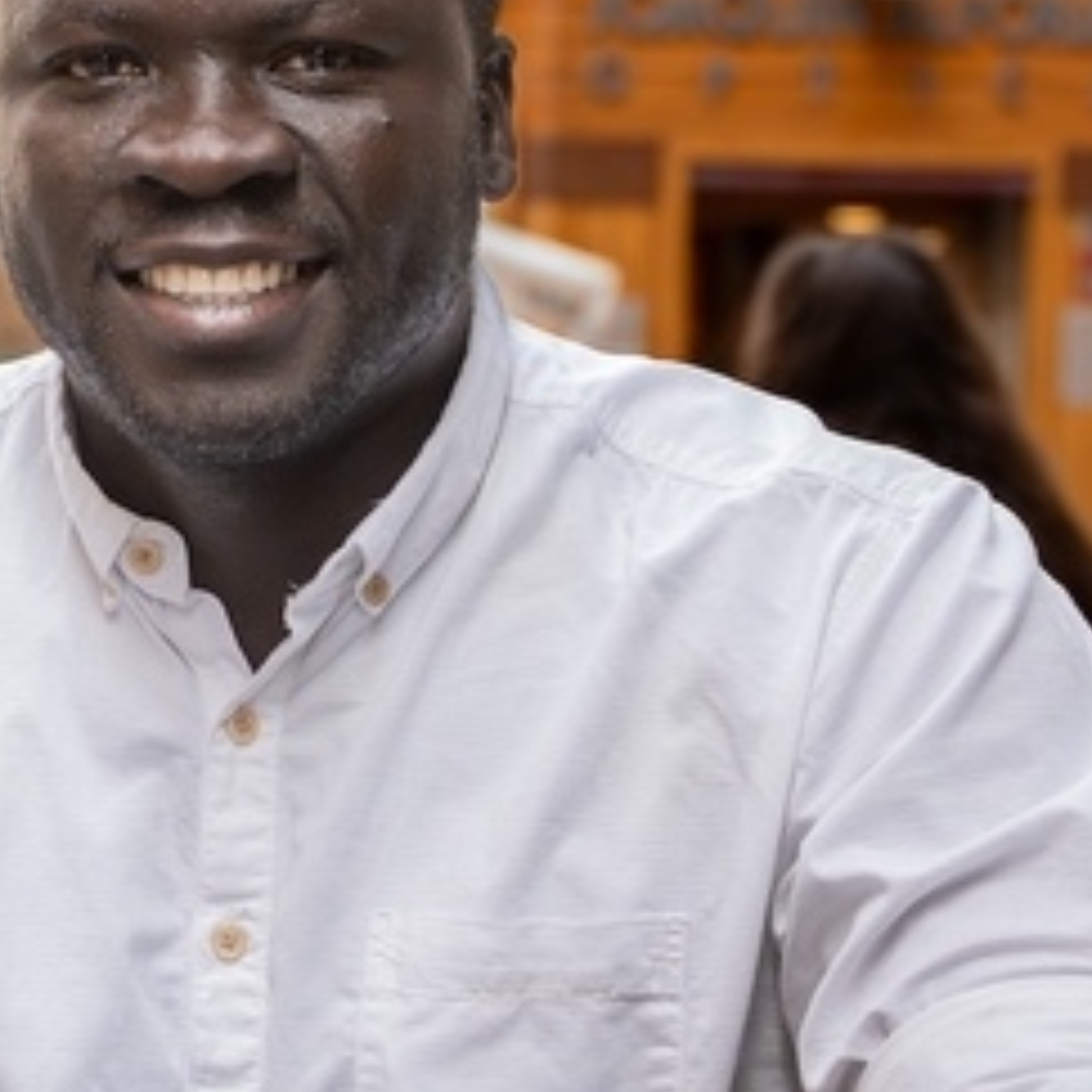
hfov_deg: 9.9
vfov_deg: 10.0
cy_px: 620
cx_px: 85
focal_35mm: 175
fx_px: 6246
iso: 2000
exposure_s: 1/800
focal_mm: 46
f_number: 4
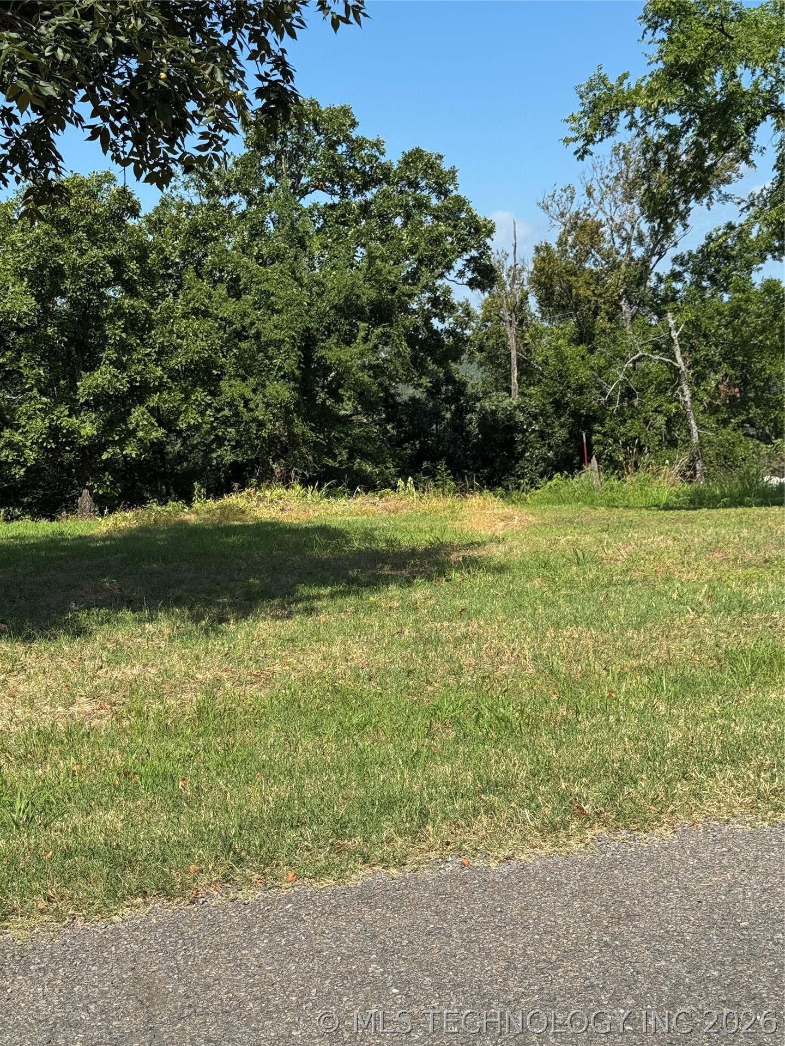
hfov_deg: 30.3
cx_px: 392
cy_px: 523
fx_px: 1451
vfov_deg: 39.7
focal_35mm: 48
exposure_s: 1/3257
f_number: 1.78
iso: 64
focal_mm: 6.76
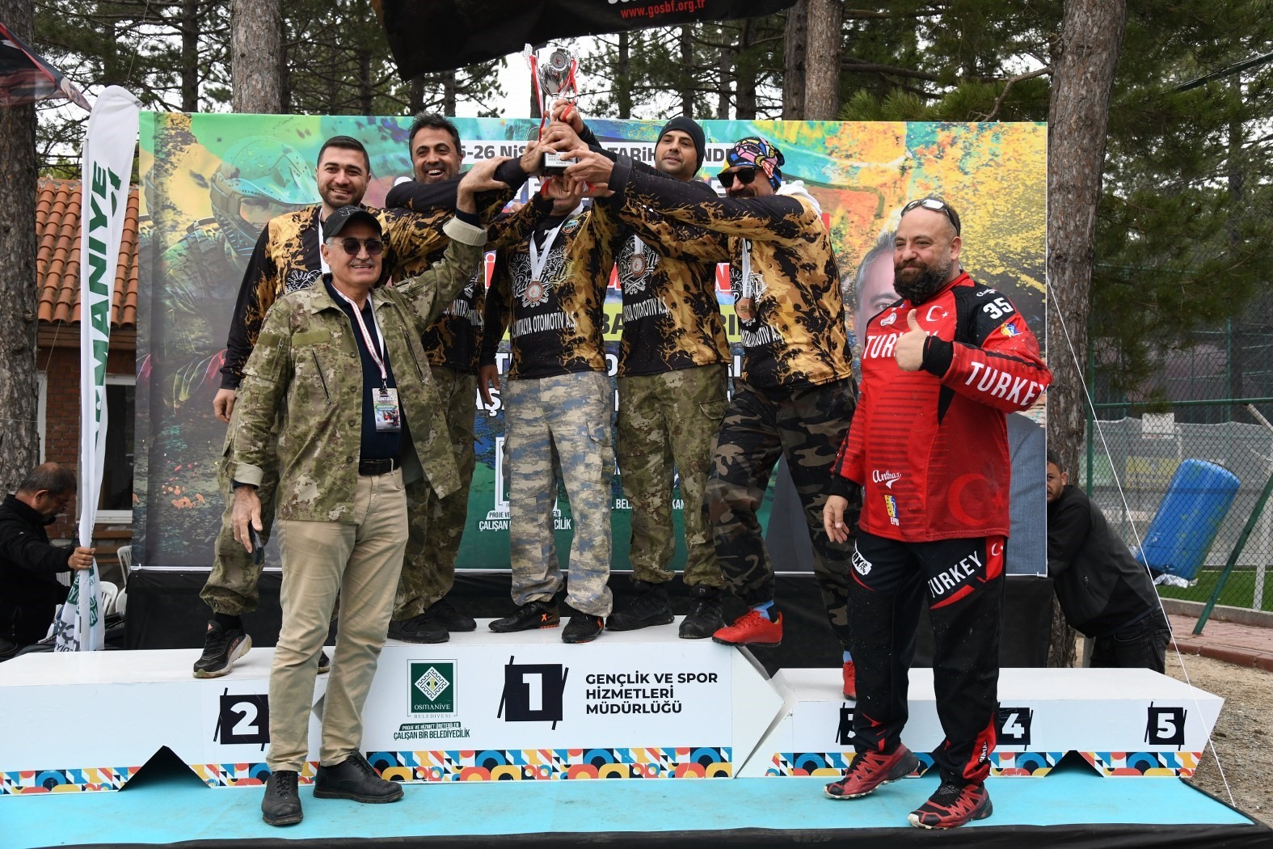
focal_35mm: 34
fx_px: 1202
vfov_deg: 38.9
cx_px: 636
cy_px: 424
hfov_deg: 55.8
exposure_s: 1/500
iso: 1000
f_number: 7.1
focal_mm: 34
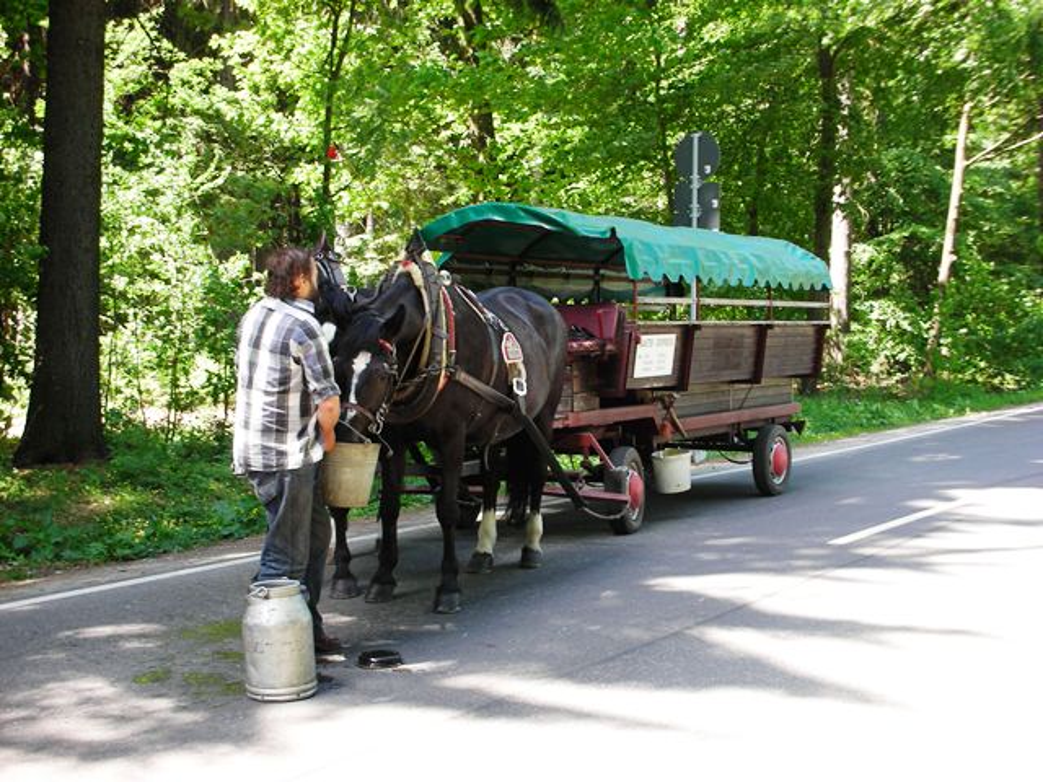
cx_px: 522
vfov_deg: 31.5
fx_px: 1386
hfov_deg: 41.2
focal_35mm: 46
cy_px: 391
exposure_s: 1/43.4
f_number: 3.5
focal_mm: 7.7
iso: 50
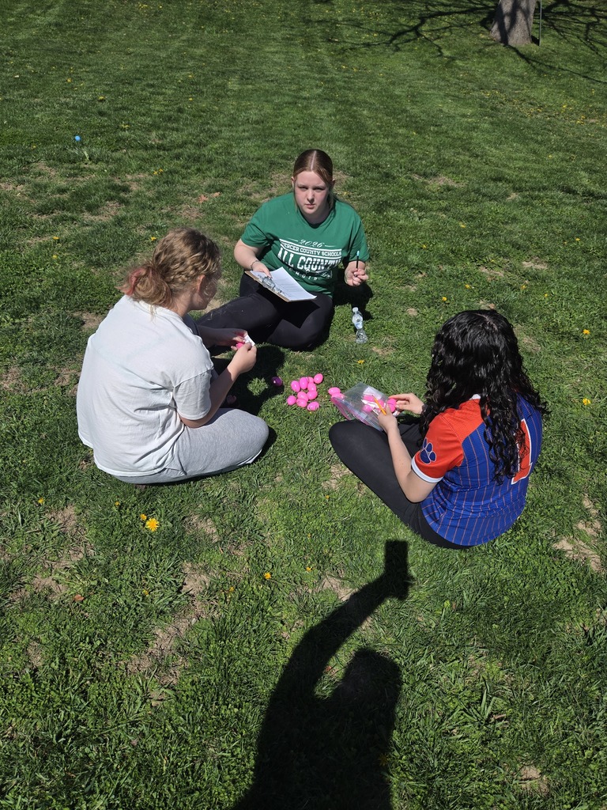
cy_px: 405
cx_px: 304
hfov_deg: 58.9
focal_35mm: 23
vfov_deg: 73.9
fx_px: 538
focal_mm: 5.4
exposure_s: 1/3657
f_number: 1.8
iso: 25
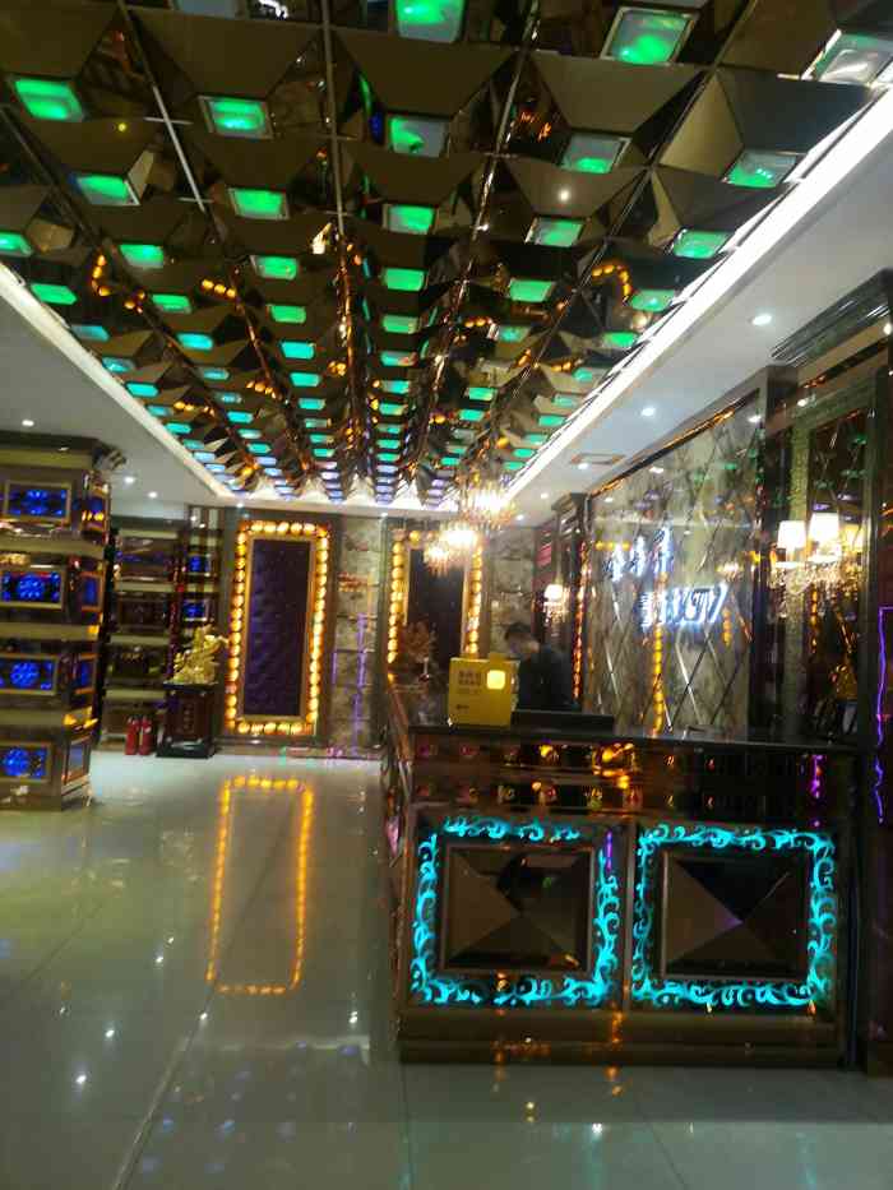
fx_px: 894
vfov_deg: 67.3
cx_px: 446
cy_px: 595
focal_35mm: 26
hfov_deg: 53.1
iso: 320
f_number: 1.8
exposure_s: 1/30
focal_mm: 4.75
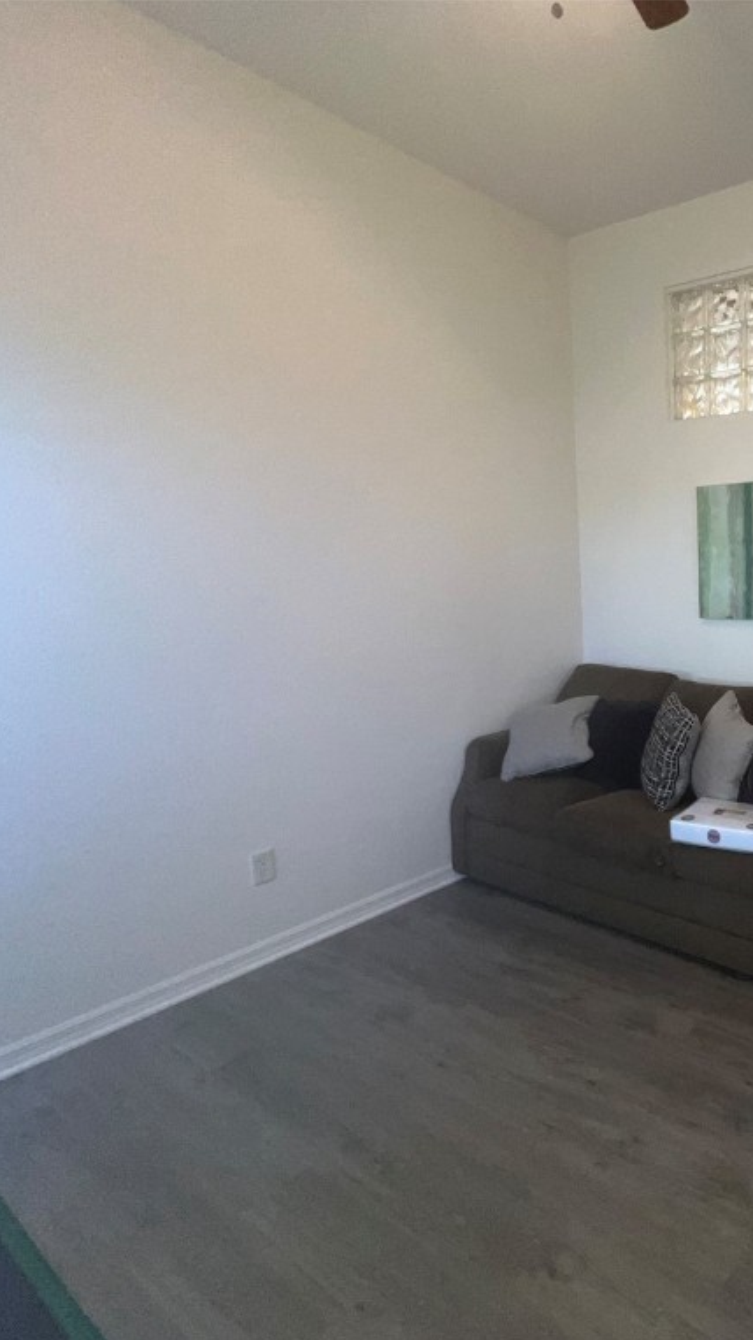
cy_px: 673
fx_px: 675
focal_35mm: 19
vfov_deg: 89.6
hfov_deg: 48.1
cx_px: 753
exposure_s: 1/60
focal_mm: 1.57
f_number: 1.8
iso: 80
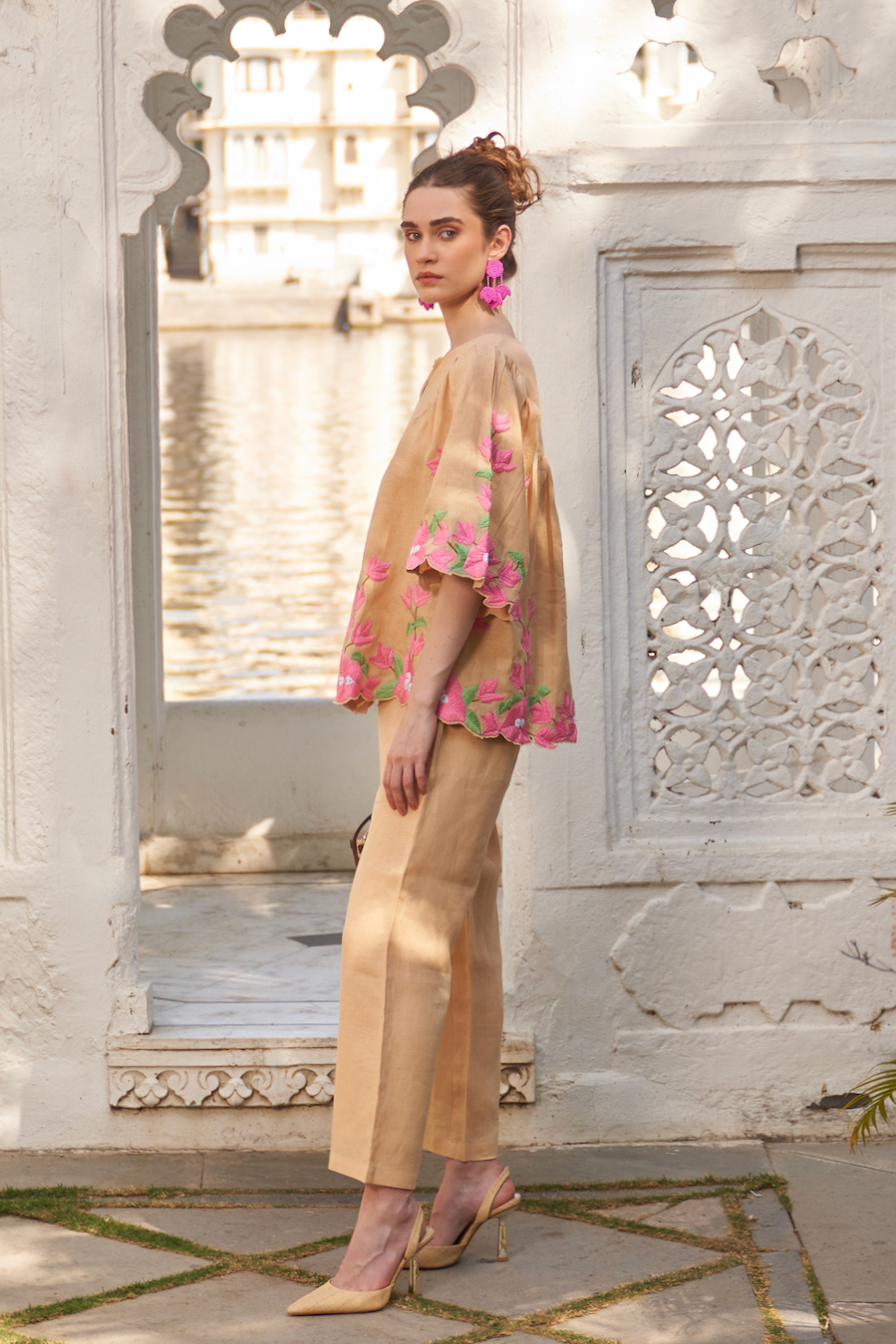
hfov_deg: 21.2
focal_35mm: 64
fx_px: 2390
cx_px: 448
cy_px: 672
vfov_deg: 31.4
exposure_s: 1/400
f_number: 2.8
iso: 50
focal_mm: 43
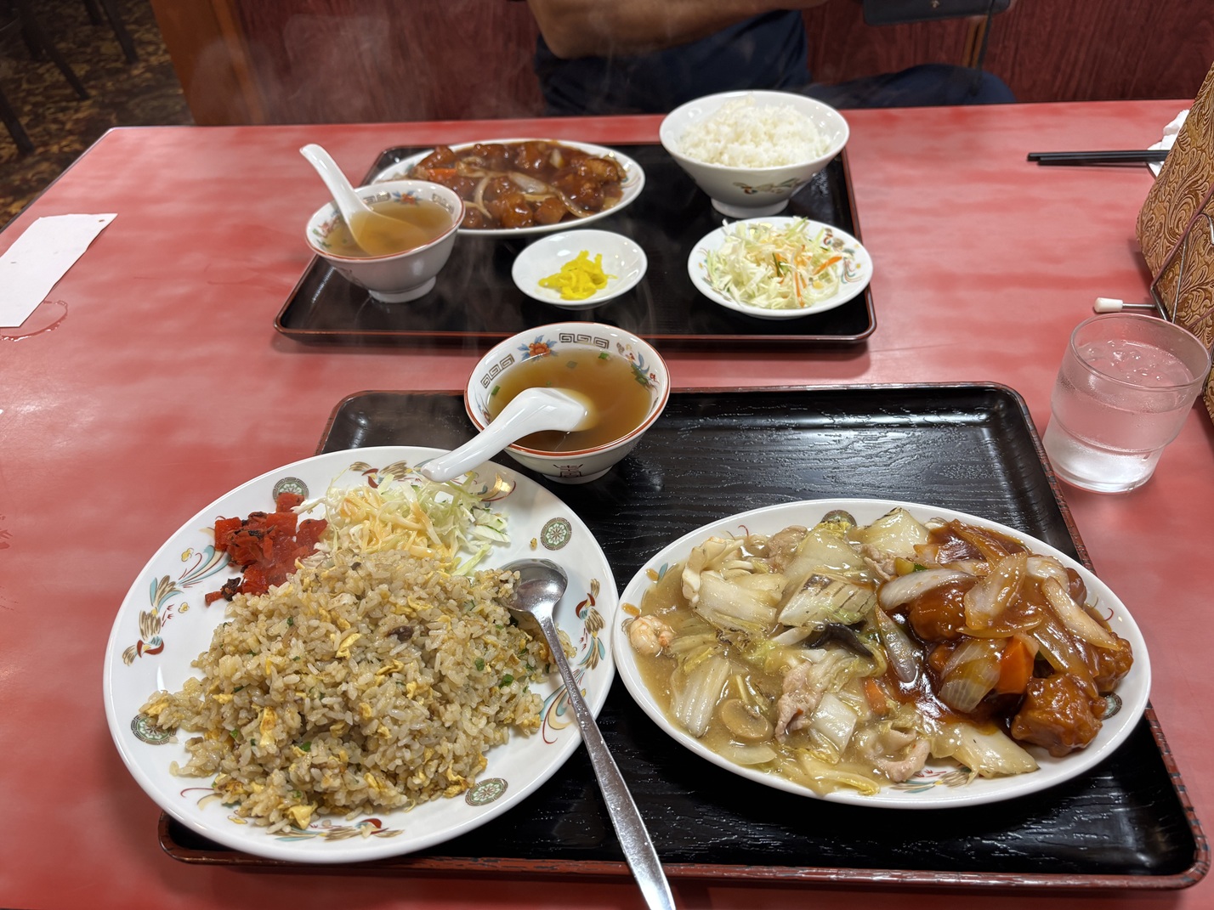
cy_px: 455
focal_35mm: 26
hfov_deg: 67.3
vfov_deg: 53.1
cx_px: 607
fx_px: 912
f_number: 1.6
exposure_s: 1/60
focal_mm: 5.96
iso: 80
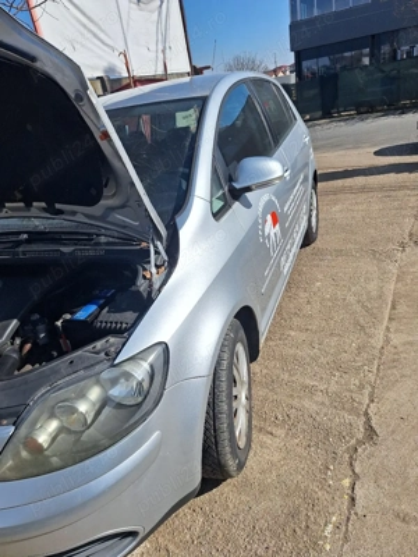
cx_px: 209
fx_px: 370
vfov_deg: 73.9
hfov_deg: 58.9
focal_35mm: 23
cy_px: 278
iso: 40
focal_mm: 5.54
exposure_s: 1/10000
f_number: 1.8
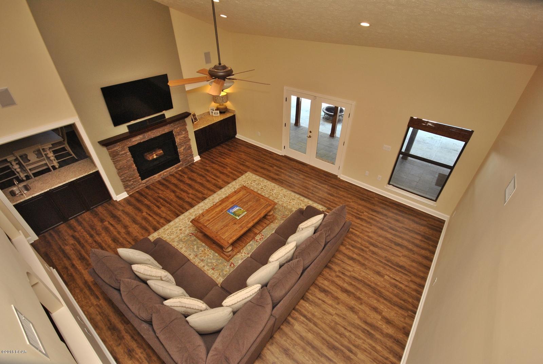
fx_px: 249
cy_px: 182
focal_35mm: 16
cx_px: 272
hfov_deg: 94.9
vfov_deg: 72.2
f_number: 4.2
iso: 400
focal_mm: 11
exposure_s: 1/80
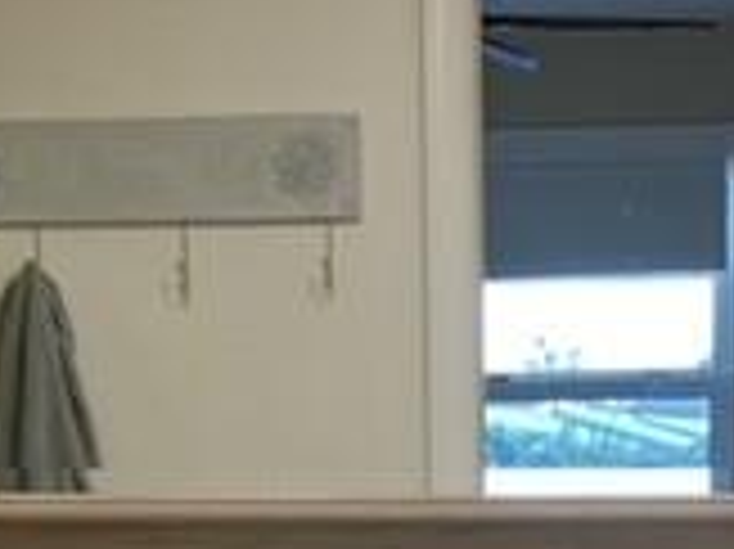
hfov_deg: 17.8
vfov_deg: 12.6
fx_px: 2331
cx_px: 545
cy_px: 900
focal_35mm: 110
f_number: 1.8
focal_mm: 3.99
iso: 80
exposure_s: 1/60
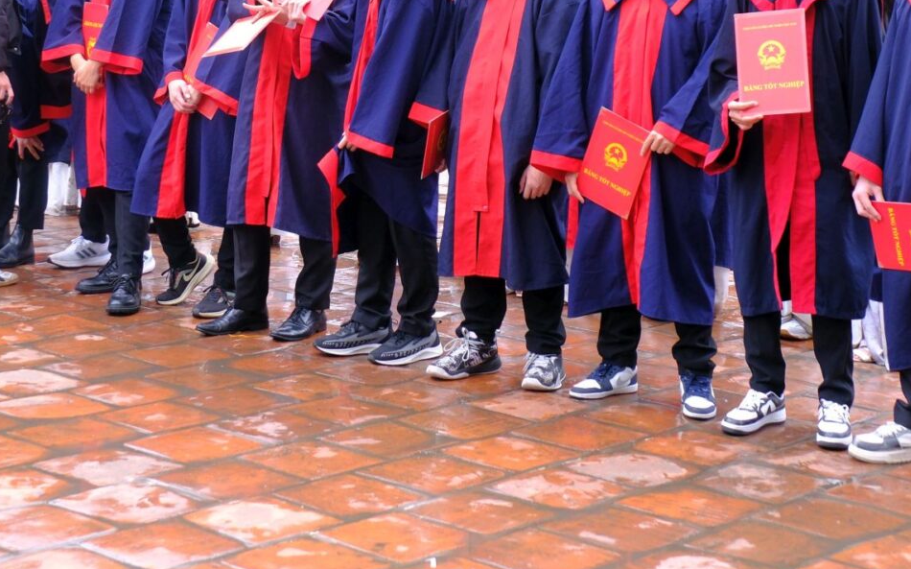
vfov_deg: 16.3
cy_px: 64
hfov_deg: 26.1
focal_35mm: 79
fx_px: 1961
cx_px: 344
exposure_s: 1/250
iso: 1000
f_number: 4.3
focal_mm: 30.9
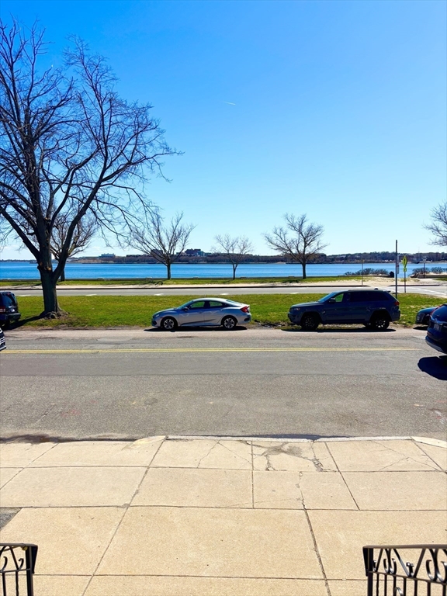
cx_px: 224
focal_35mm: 26
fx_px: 448
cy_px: 298
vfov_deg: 67.3
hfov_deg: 53.1
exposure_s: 1/5076
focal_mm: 5.96
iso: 50
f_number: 1.6
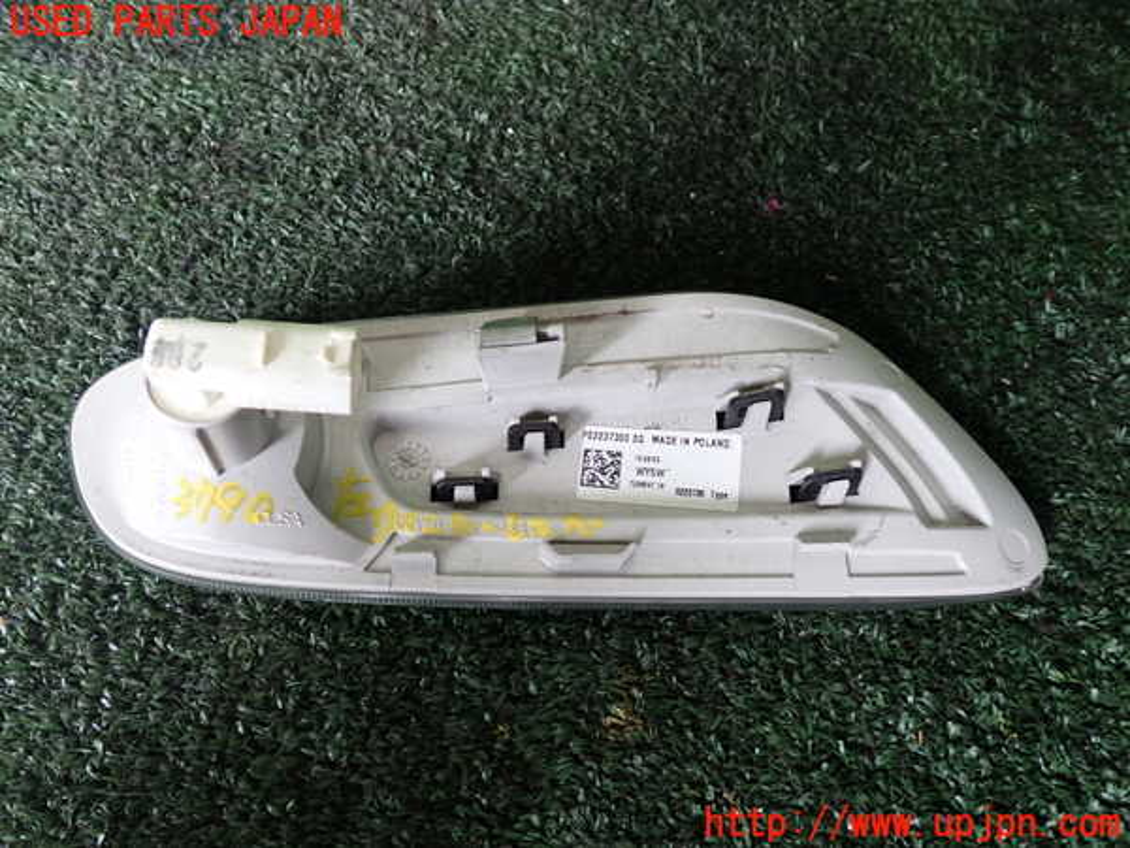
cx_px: 565
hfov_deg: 60.0
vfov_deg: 46.8
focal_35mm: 30
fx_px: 979
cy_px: 424
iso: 200
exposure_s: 1/30
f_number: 2.3
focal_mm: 5.4
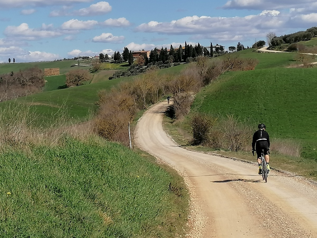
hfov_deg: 22.5
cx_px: 158
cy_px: 119
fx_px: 797
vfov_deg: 17.0
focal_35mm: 87
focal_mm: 4.75
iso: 50
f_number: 1.8
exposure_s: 1/2193
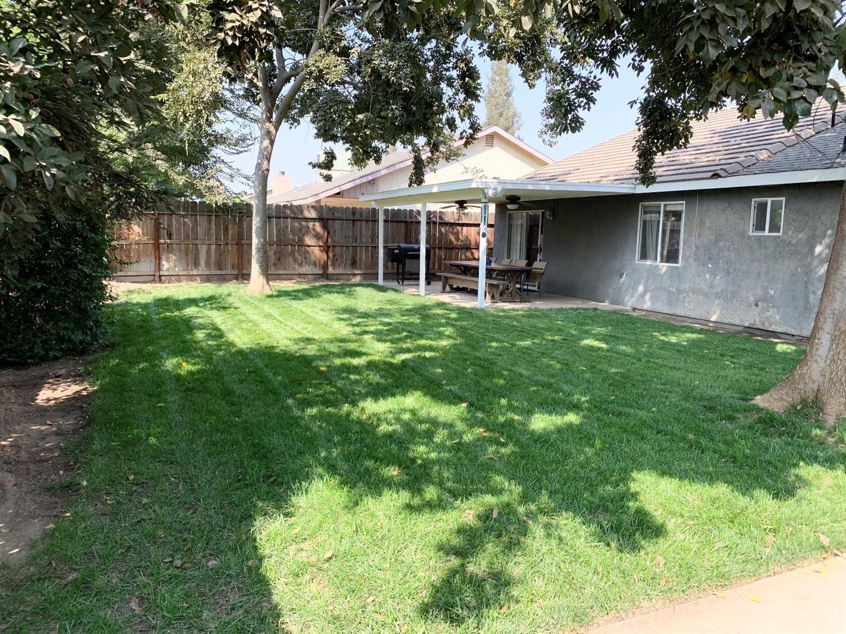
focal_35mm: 26
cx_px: 423
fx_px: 635
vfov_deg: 53.0
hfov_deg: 67.3
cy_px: 317
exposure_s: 1/405
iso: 25
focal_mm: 4.25
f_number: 1.8
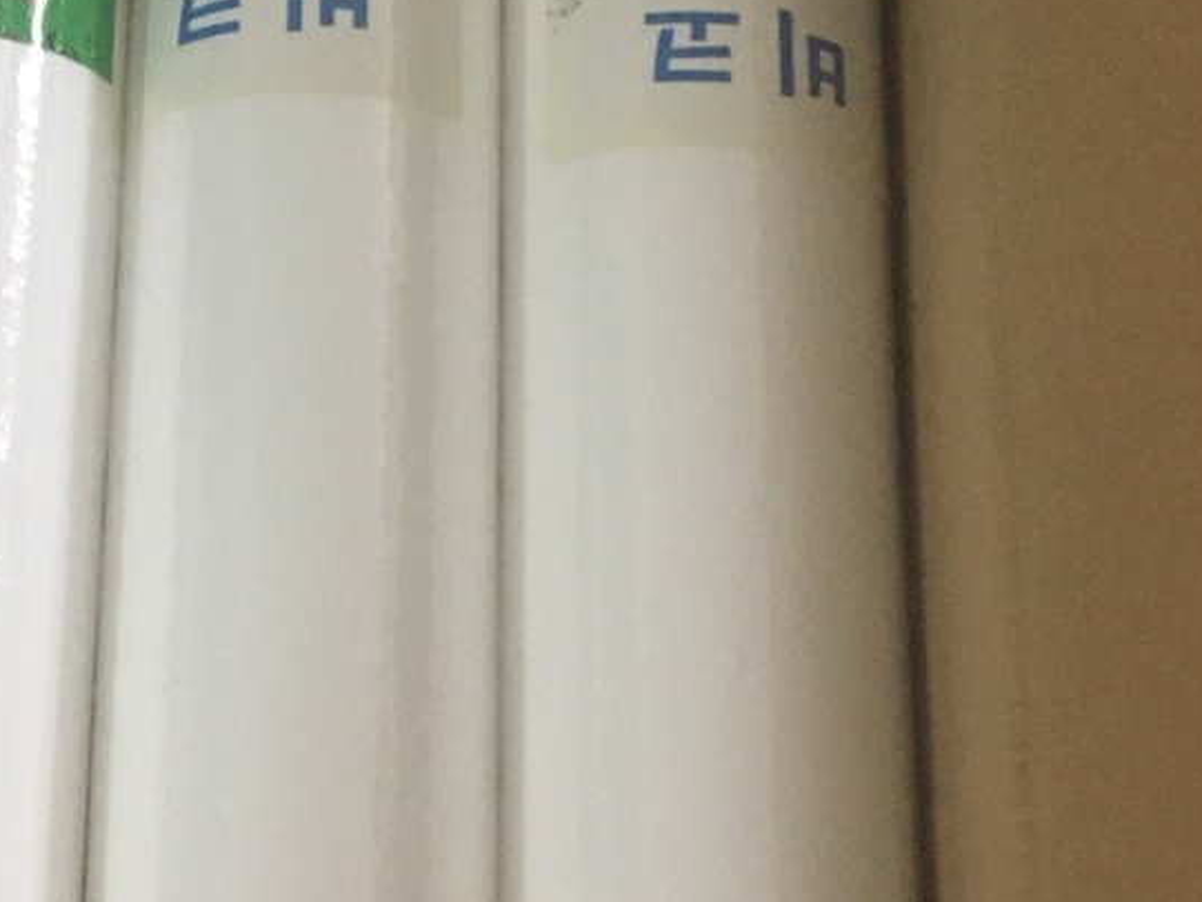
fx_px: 3751
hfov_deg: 17.8
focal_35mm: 108
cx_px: 20
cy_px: -76
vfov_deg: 13.5
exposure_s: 1/10
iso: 80
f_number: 2.2
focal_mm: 4.15
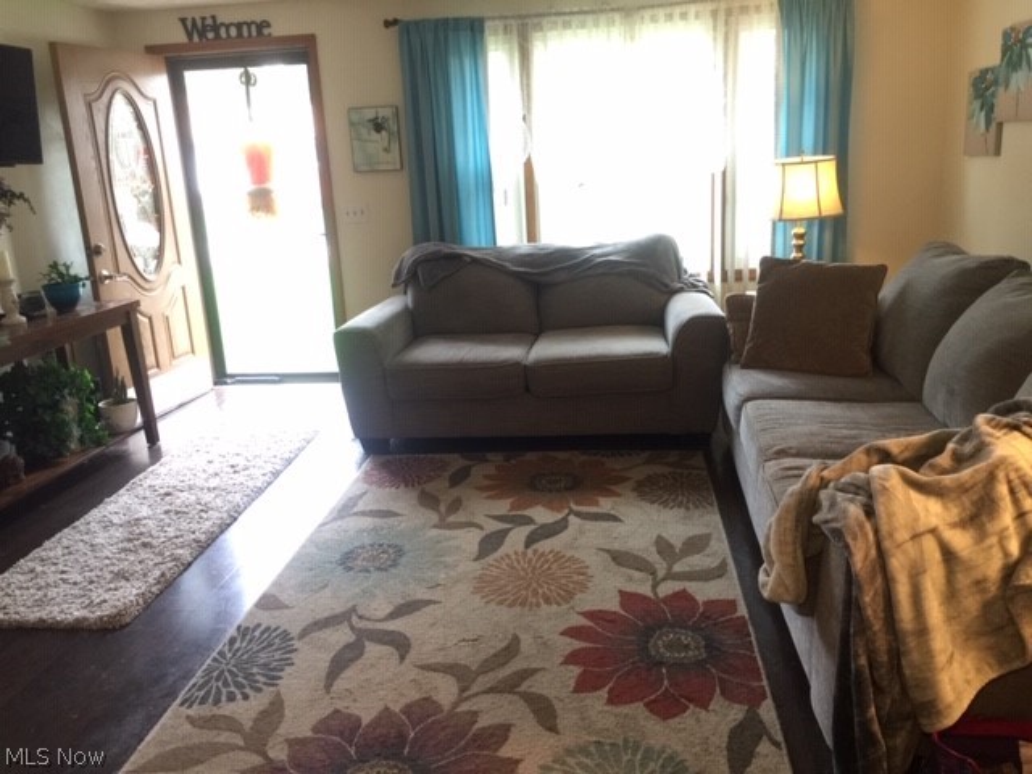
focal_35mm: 29
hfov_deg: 61.7
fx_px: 865
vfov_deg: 48.2
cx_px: 516
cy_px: 387
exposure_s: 1/15
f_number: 2.2
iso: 64
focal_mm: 4.15
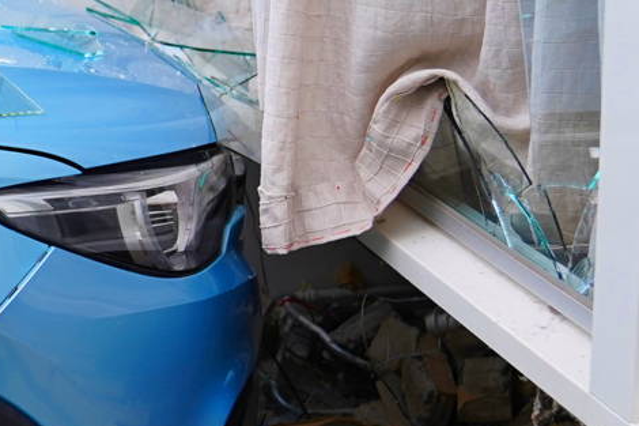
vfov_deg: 13.9
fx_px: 1739
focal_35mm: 98
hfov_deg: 19.6
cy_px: 131
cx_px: -122
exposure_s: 1/250
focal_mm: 24
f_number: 2.8
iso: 250
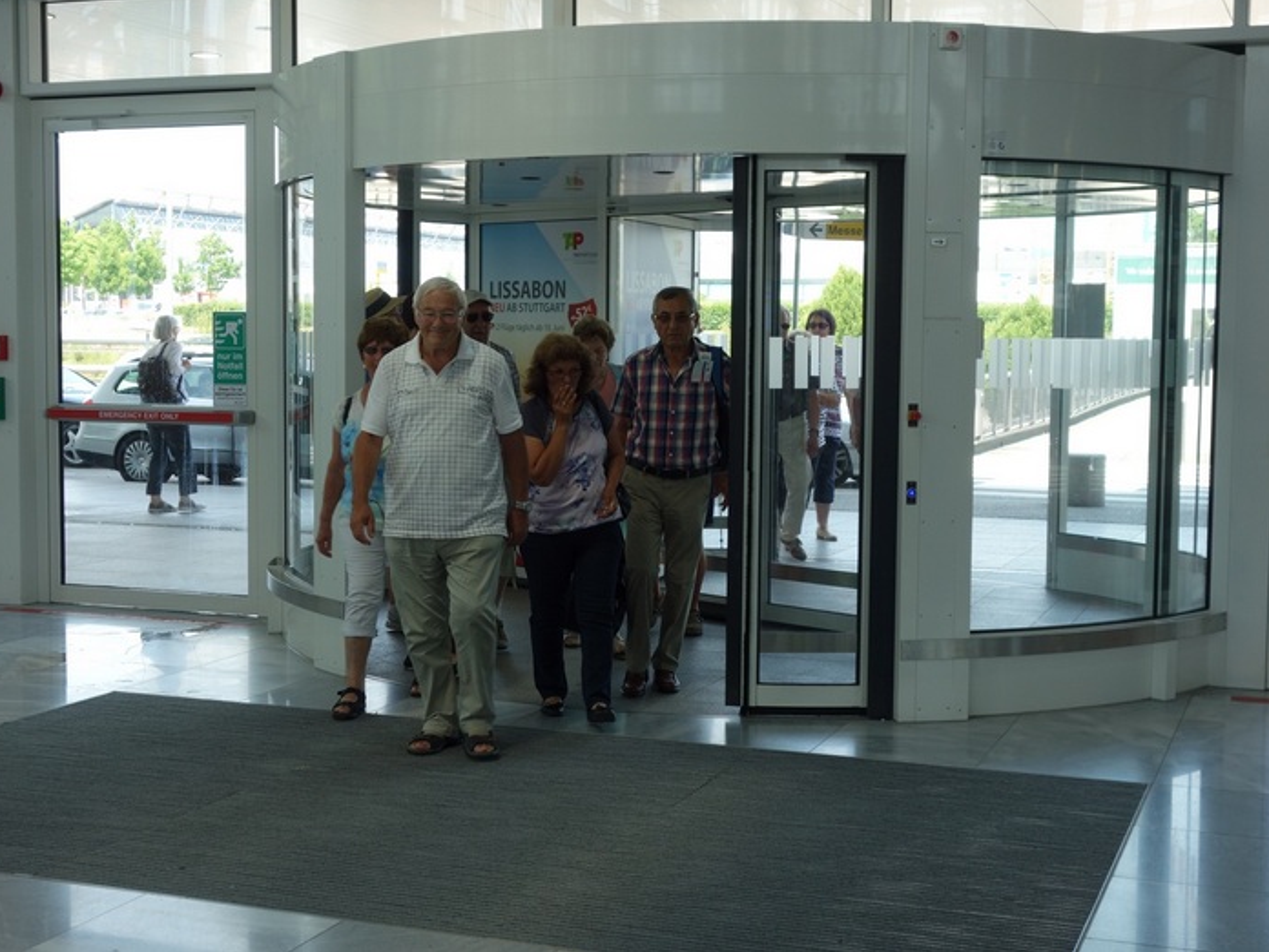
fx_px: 1943
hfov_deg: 36.2
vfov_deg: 27.5
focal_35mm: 53
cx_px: 587
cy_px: 468
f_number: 4.5
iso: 125
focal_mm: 17.8
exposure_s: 1/100
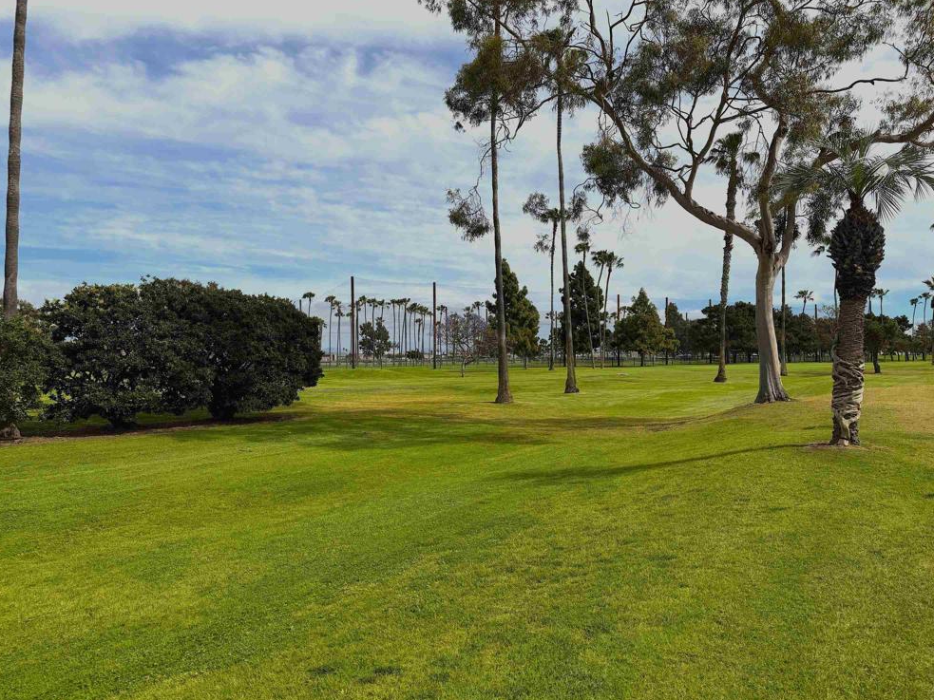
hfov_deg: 69.4
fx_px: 674
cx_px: 480
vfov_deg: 54.9
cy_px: 355
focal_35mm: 25
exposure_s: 1/7353
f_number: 1.78
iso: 80
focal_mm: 6.76
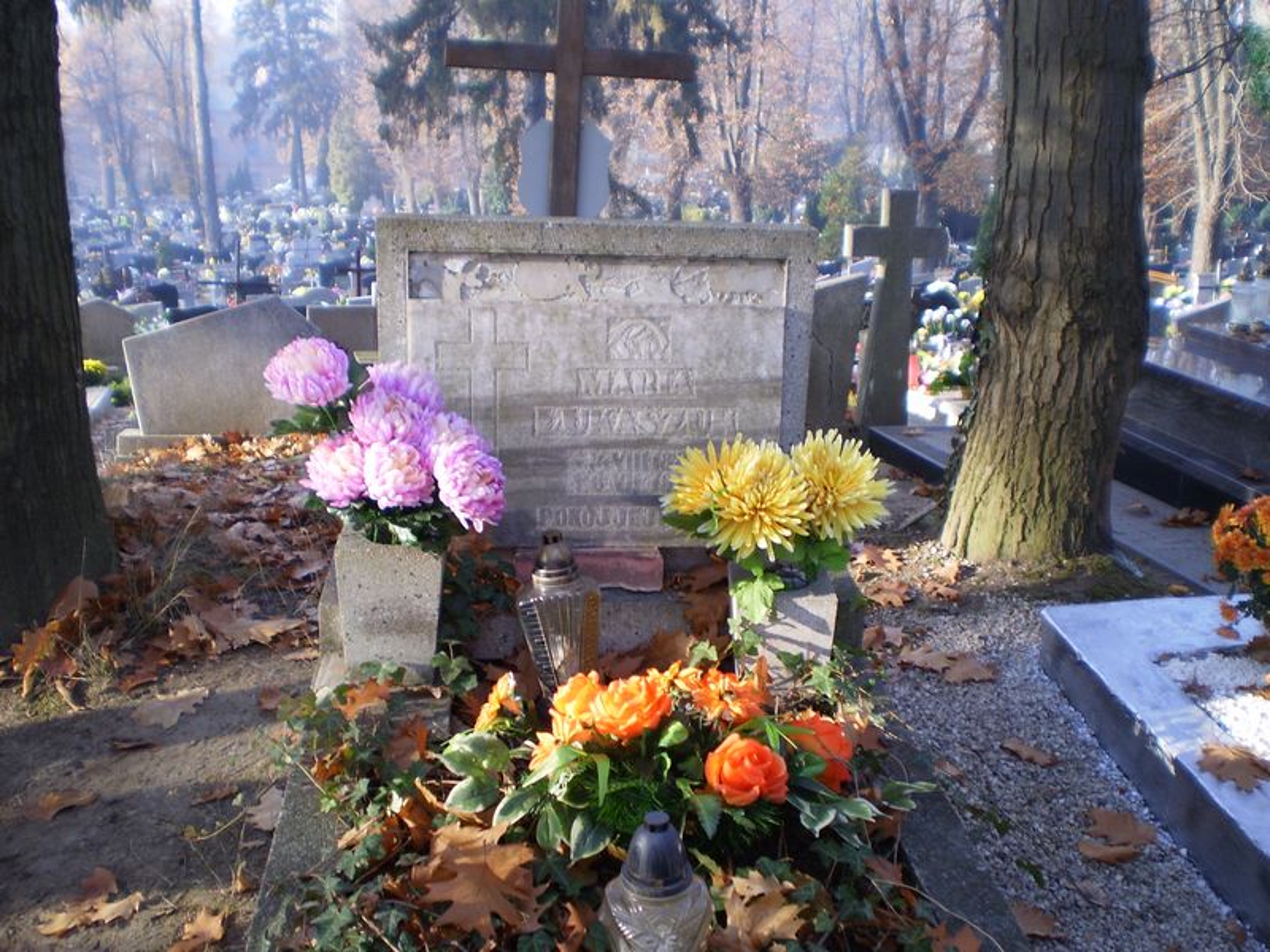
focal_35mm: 36
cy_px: 476
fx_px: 1321
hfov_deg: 51.4
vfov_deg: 39.7
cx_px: 635
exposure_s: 1/80
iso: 64
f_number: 3.1
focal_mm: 6.3
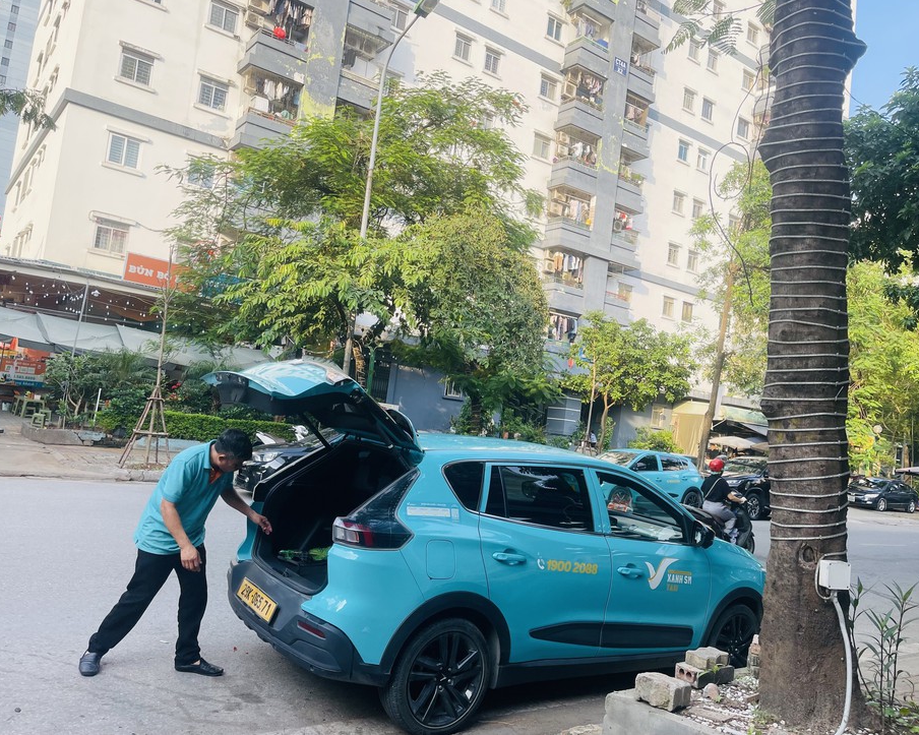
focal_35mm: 27
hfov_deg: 64.1
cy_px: 355
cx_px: 465
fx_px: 734
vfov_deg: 53.2
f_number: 1.6
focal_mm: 5.1
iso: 32
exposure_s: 1/509
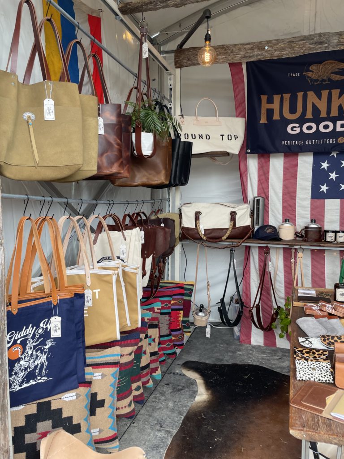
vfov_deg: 67.3
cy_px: 230
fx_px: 345
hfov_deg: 53.1
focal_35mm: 26
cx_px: 172
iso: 32
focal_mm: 4.2
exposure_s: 1/272
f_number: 1.6
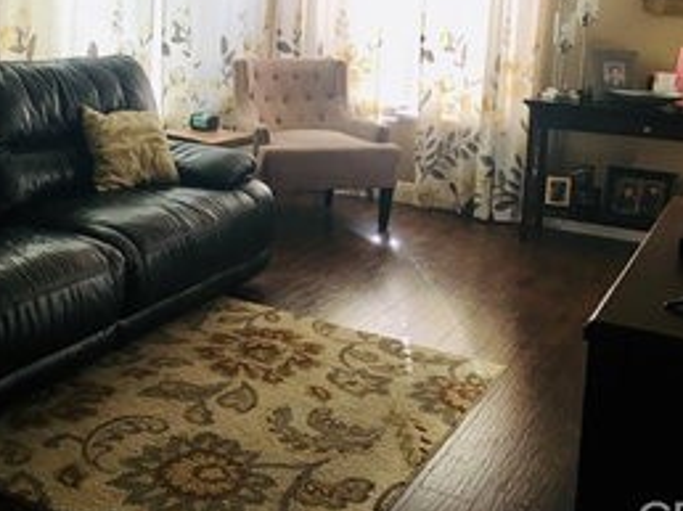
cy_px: 111
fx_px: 946
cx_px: 216
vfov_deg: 29.6
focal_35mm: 48
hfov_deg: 39.1
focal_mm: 4.15
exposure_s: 1/30
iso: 32
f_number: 2.2
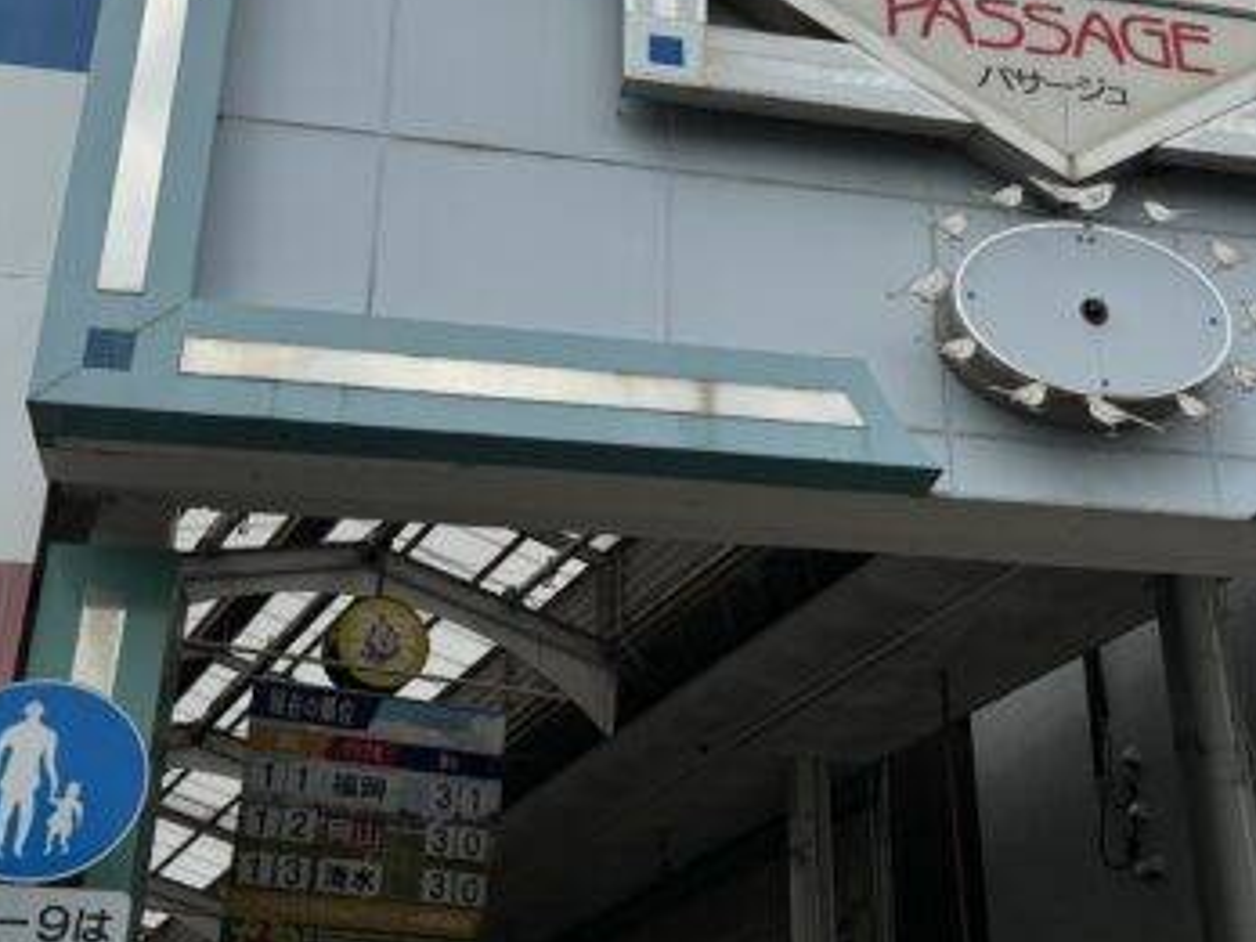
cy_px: 366
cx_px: 859
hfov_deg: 37.0
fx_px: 1850
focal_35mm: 51
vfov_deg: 28.5
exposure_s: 1/7937
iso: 80
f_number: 1.78
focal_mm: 6.76
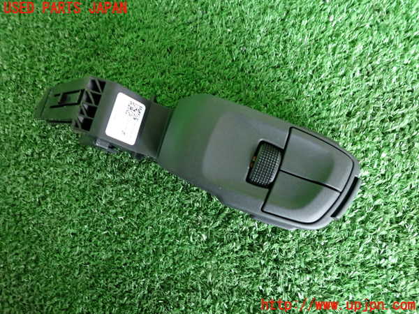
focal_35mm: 25
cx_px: 210
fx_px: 303
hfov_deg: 69.4
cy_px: 157
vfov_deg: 54.9
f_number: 2
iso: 320
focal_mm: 4.5
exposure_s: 1/30
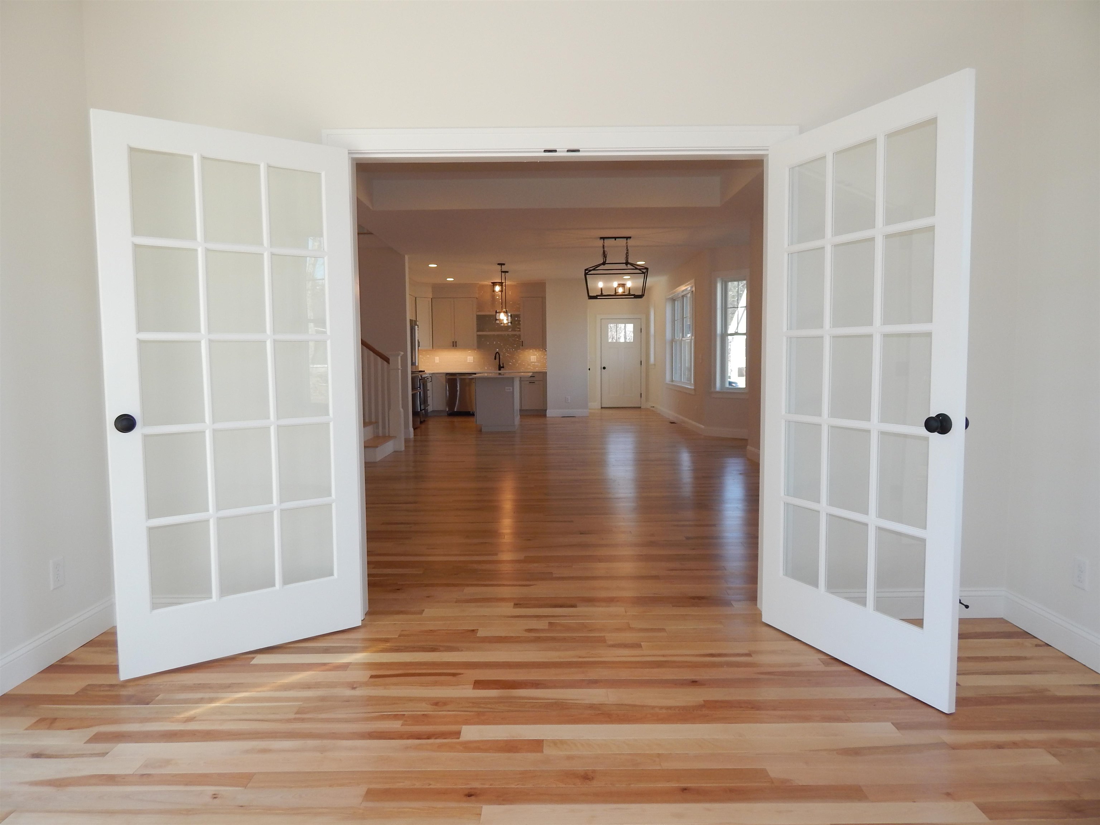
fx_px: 731
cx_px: 550
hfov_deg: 73.9
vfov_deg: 58.9
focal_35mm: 23
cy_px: 412
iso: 125
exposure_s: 1/100
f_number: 3
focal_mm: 4
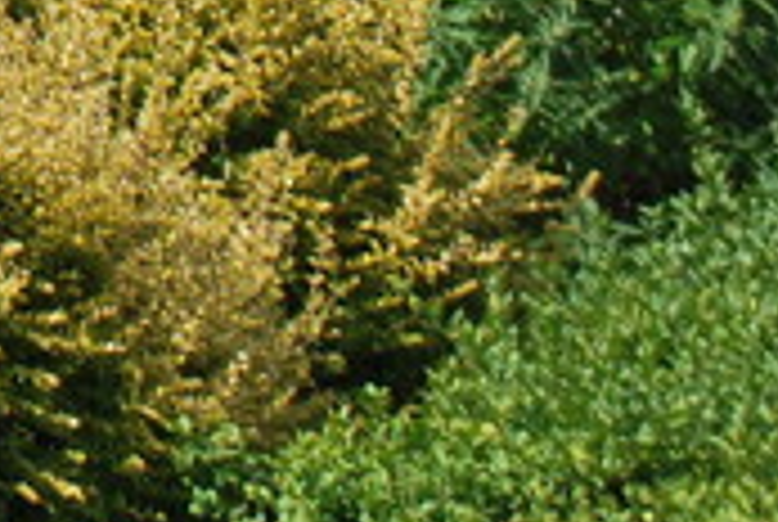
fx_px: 5996
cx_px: -1419
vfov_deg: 4.9
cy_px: -646
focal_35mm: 277
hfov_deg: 6.8
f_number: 7.1
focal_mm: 32
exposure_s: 1/200
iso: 100
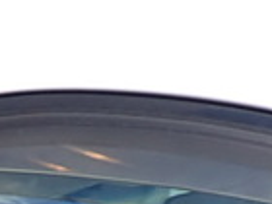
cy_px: 575
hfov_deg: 10.5
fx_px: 1124
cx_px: -497
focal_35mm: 143
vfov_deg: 8.8
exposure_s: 1/160
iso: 100
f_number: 2.8
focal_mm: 4.5
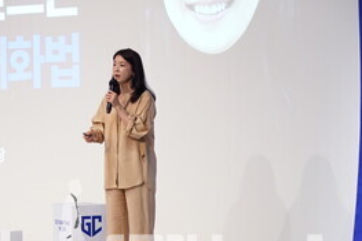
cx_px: -44
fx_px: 1608
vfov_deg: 8.5
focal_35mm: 160
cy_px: 44
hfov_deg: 12.6
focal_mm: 70
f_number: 2.8
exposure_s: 1/200
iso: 4000
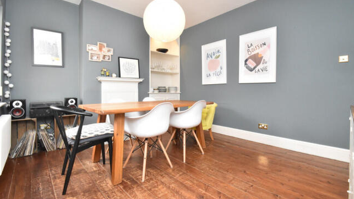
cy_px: 83
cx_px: 179
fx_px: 150
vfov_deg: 66.7
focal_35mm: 16
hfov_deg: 99.4
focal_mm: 10
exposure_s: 1/60
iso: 2500
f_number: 9
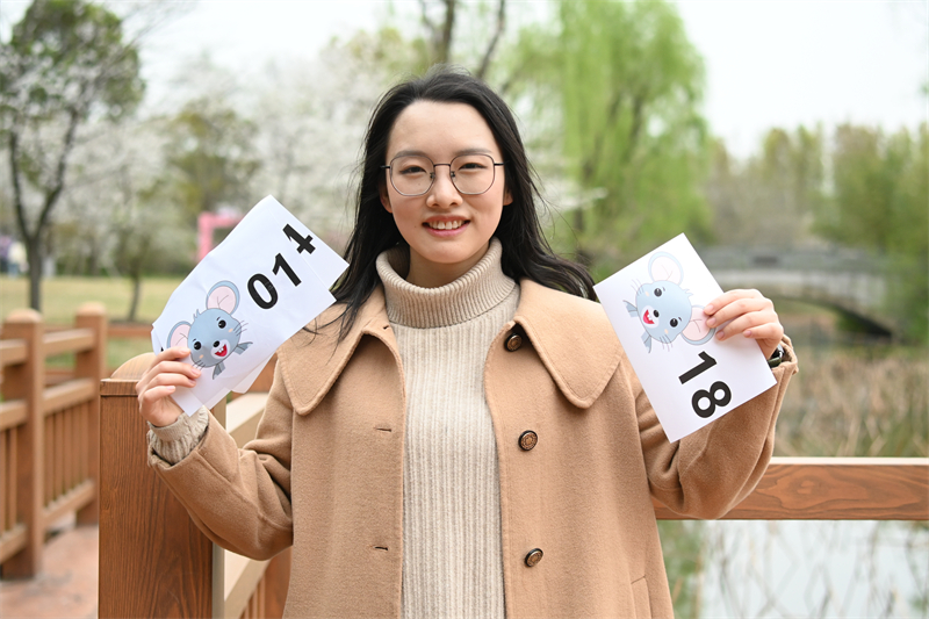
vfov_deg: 25.7
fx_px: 1354
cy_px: 310
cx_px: 464
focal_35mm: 52
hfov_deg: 37.9
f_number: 2.2
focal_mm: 35
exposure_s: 1/4000
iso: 800
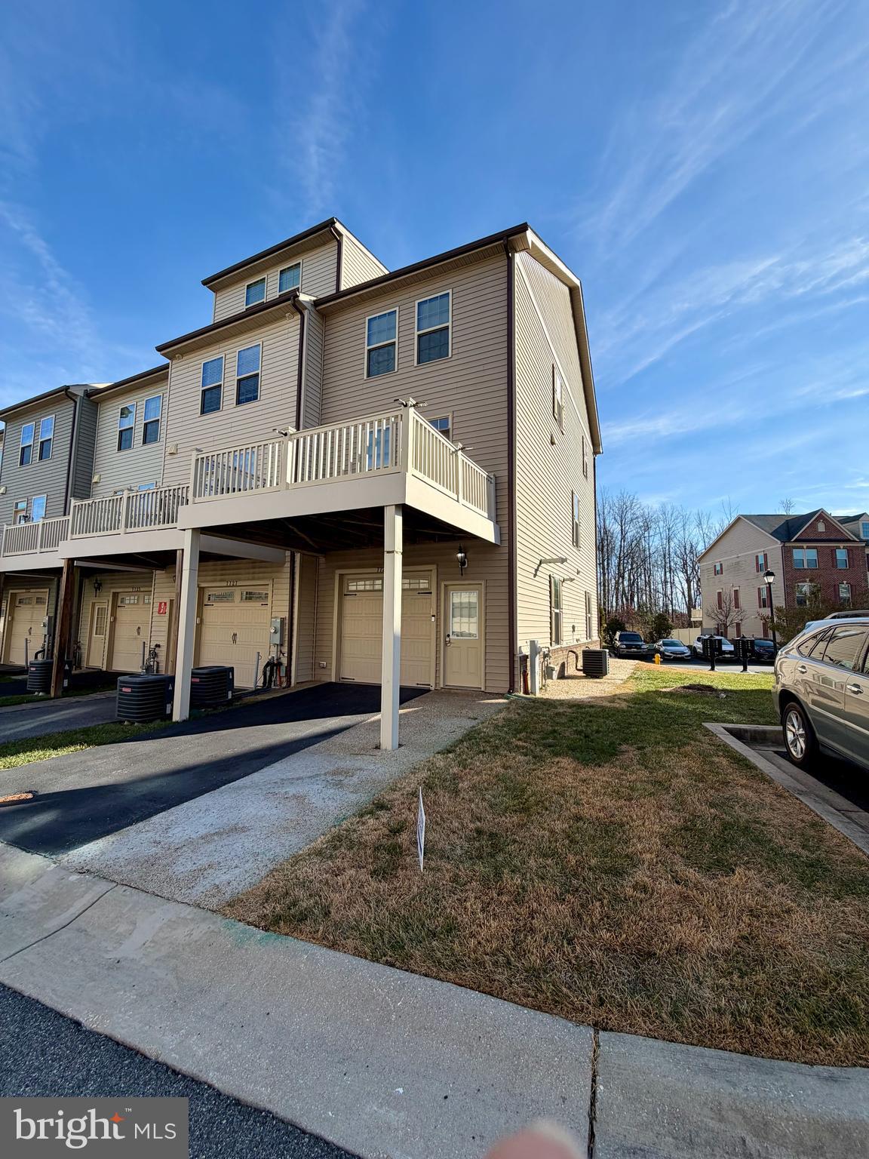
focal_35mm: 14
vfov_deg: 102.1
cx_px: 434
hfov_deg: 85.7
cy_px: 580
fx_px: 469
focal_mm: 2.22
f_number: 2.2
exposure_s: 1/770
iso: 32
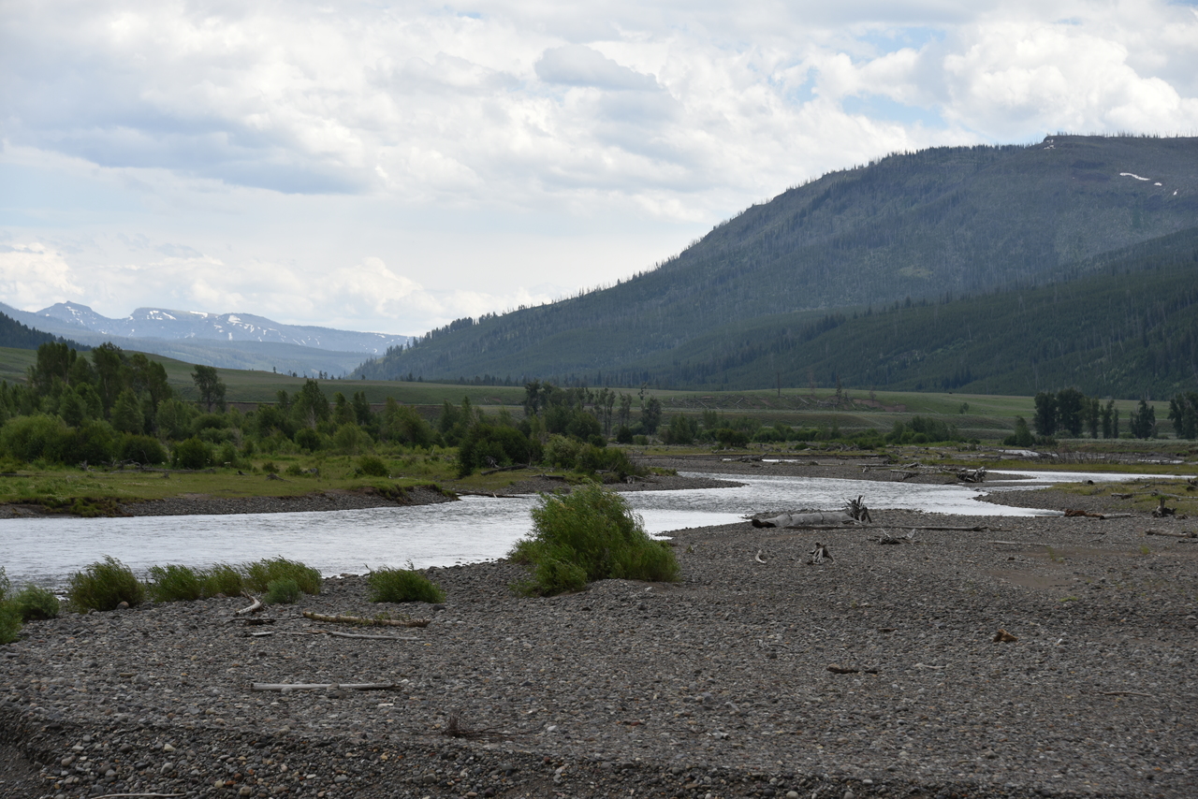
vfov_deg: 12.2
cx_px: 599
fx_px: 3728
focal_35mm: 112
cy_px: 400
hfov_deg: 18.3
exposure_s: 1/250
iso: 100
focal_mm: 112
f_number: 8
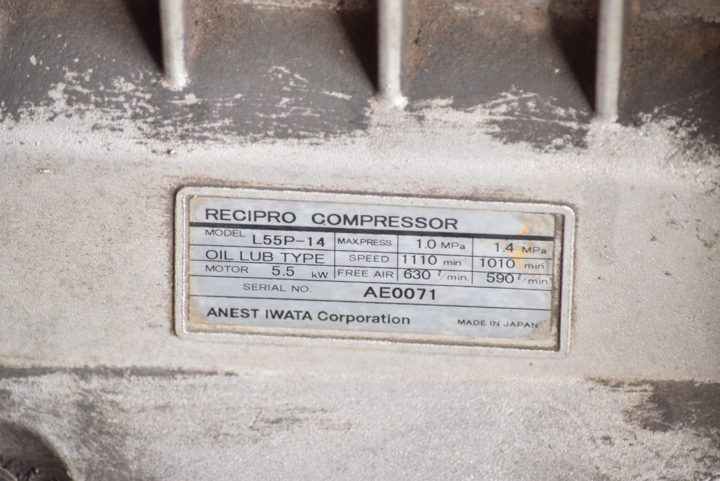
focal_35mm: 292
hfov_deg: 7.0
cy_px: 240
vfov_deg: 4.7
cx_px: 360
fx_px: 5854
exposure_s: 1/80
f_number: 6.3
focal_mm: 195
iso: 1250
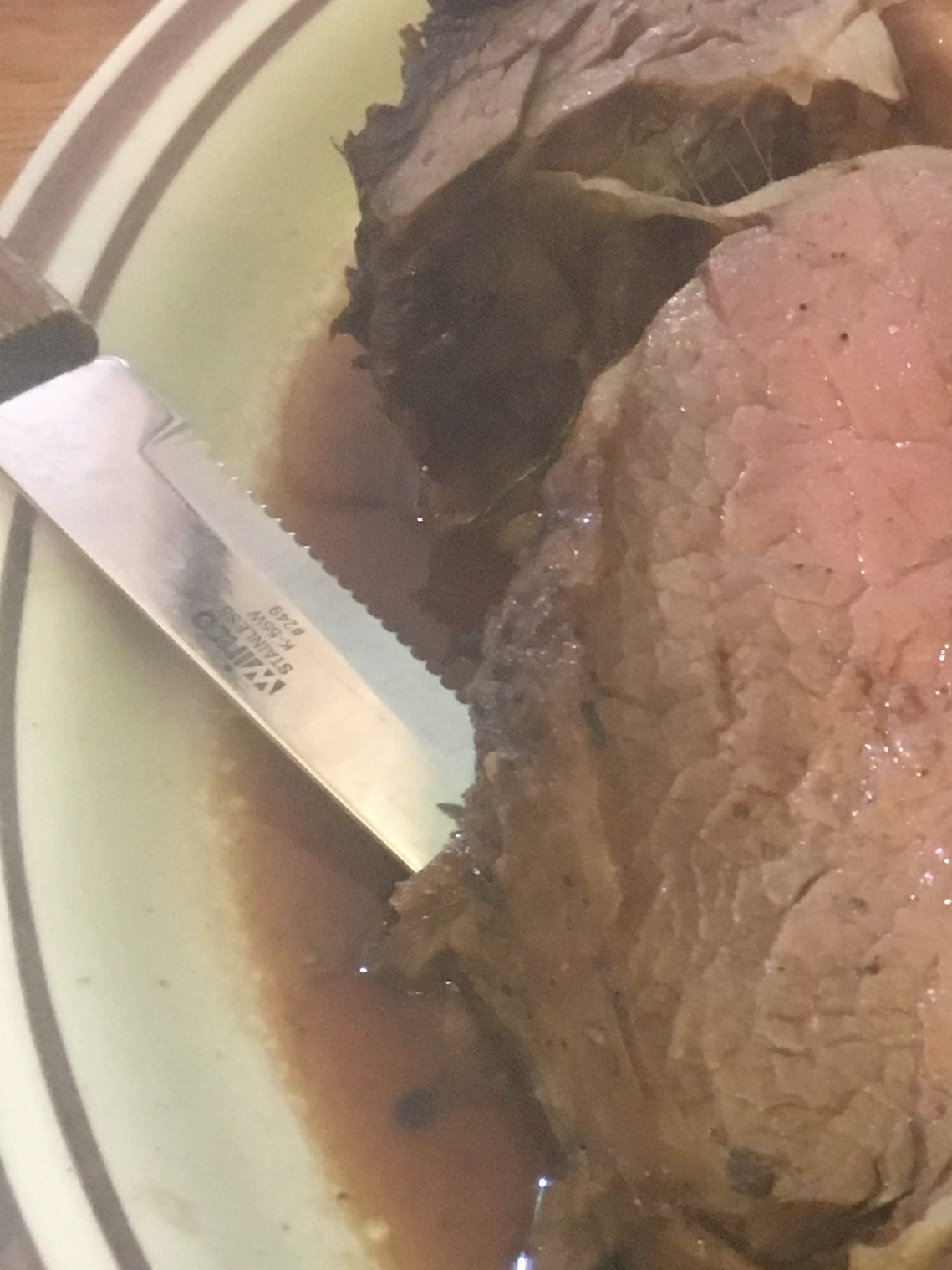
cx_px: 1180
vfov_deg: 25.2
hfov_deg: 18.1
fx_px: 2824
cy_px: 857
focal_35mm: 77
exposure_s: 1/15
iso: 250
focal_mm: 4.15
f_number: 2.2
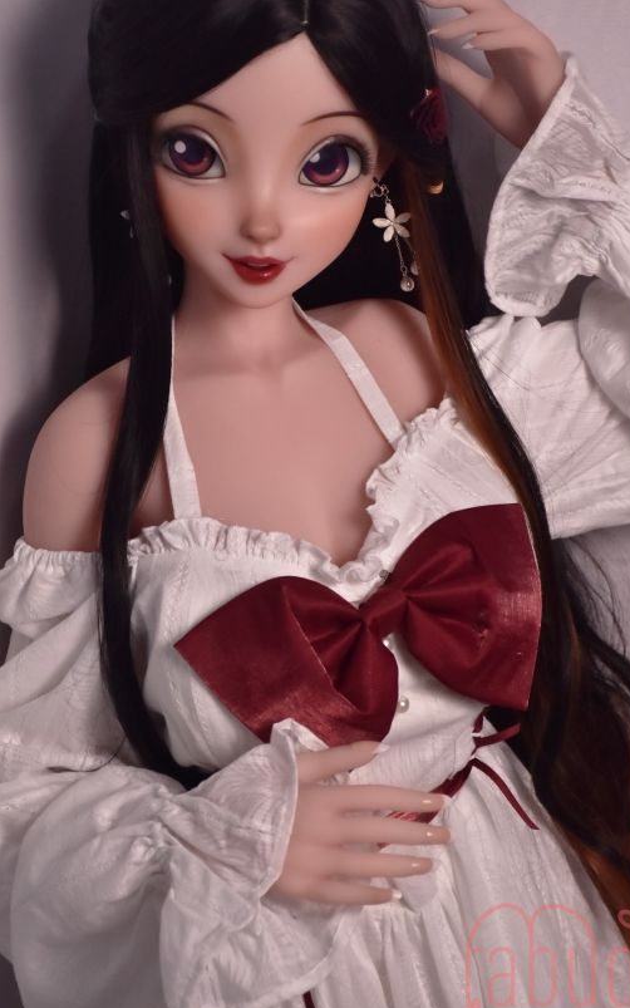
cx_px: 355
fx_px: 3296
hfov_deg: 10.9
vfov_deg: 17.4
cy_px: 463
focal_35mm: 120
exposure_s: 1/400
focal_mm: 70
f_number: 5.6
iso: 1000
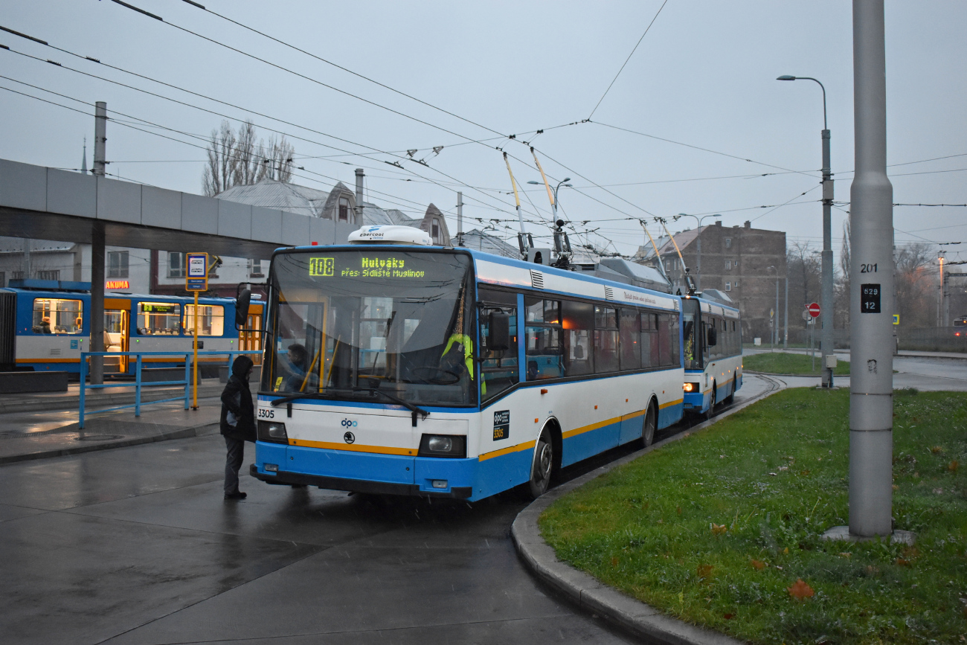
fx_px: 967
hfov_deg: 53.1
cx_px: 484
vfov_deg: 36.9
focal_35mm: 36
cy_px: 322
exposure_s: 1/60
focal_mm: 24
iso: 1800
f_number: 4
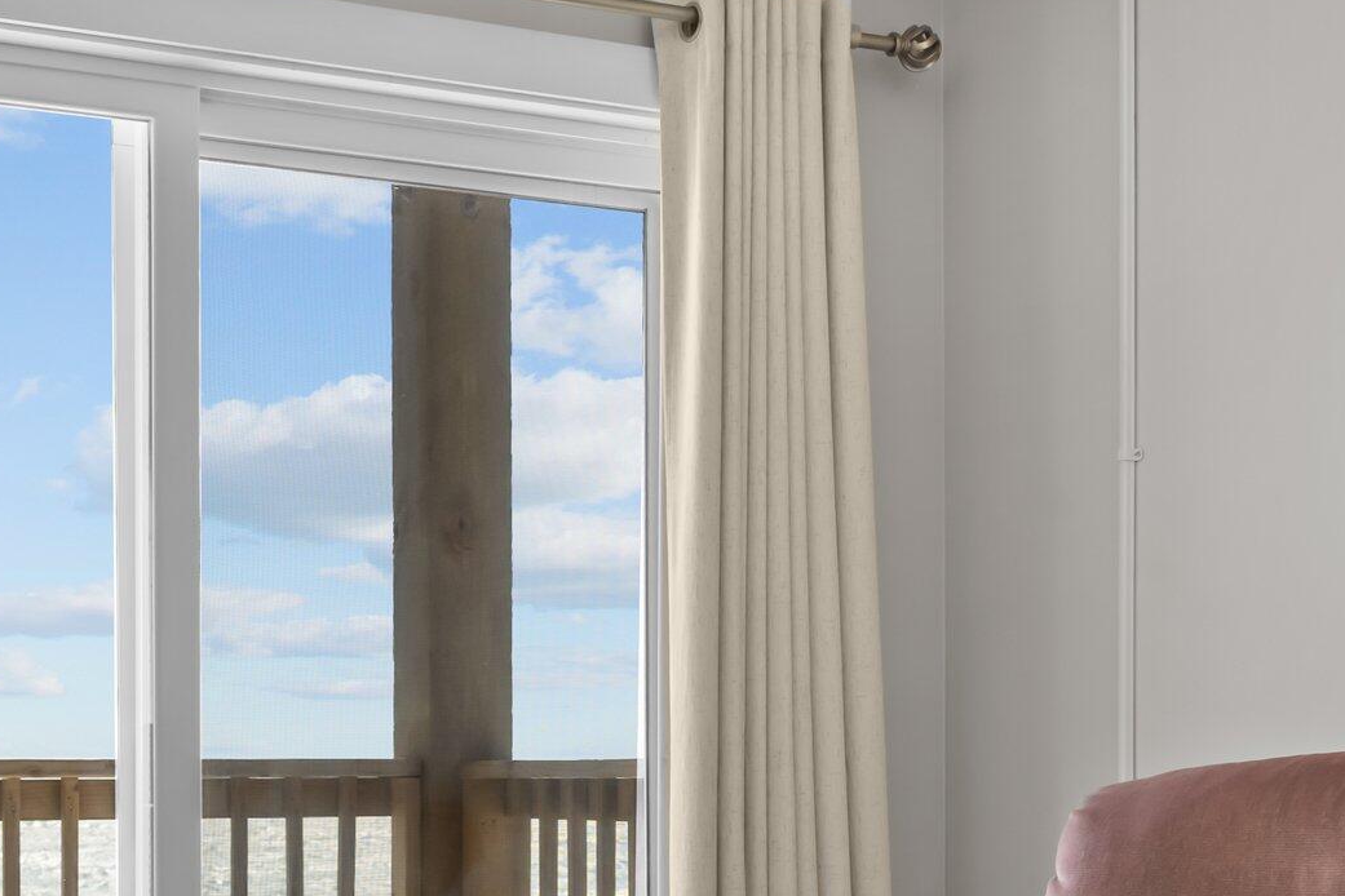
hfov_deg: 33.8
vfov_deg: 22.4
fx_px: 2204
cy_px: 808
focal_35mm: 59
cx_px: 521
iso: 640
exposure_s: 1/50
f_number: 7.1
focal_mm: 30
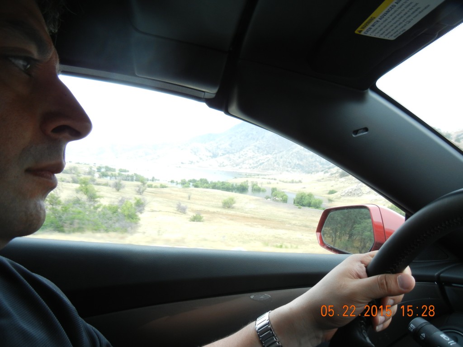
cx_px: 232
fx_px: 401
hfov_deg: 60.0
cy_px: 174
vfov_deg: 46.8
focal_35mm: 30
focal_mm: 5.4
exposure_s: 1/158
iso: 160
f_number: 3.5
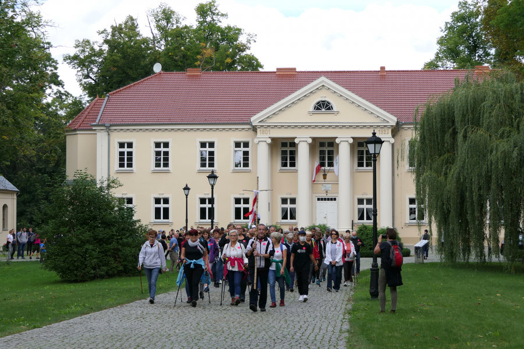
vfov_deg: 17.3
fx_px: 1150
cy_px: 174
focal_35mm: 79
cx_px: 262
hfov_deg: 25.7
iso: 125
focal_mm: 28.9
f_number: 4
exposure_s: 1/500
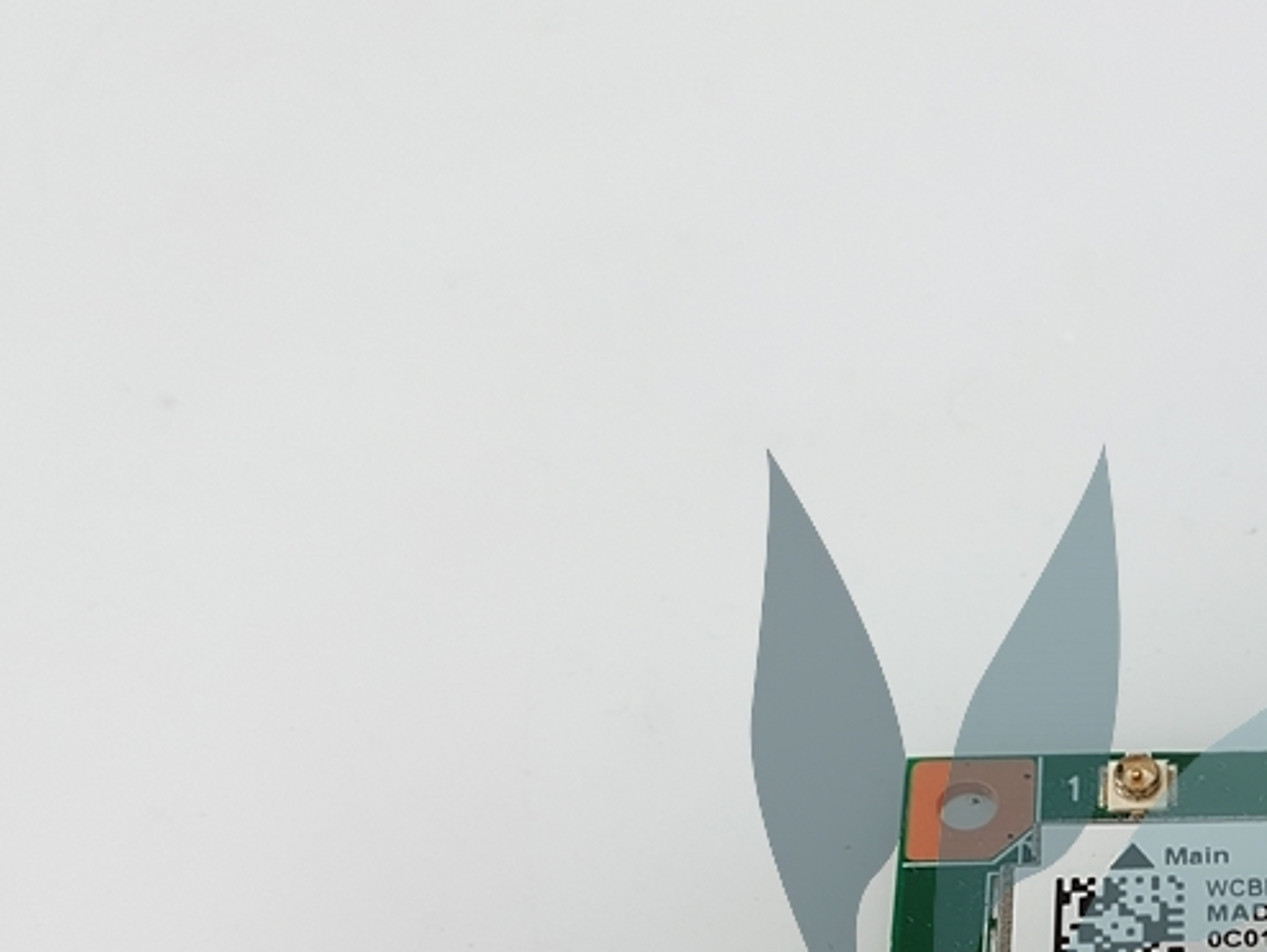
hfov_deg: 33.6
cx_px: 1211
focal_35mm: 53
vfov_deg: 26.4
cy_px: 901
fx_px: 1941
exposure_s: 1/50
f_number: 1.7
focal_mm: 4.2
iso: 40
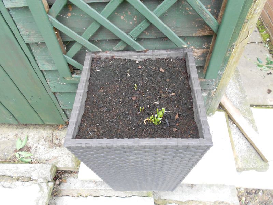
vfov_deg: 53.1
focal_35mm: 26
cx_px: 136
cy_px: 102
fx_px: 205
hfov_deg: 67.3
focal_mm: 4.6
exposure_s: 1/30
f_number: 3.2
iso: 250
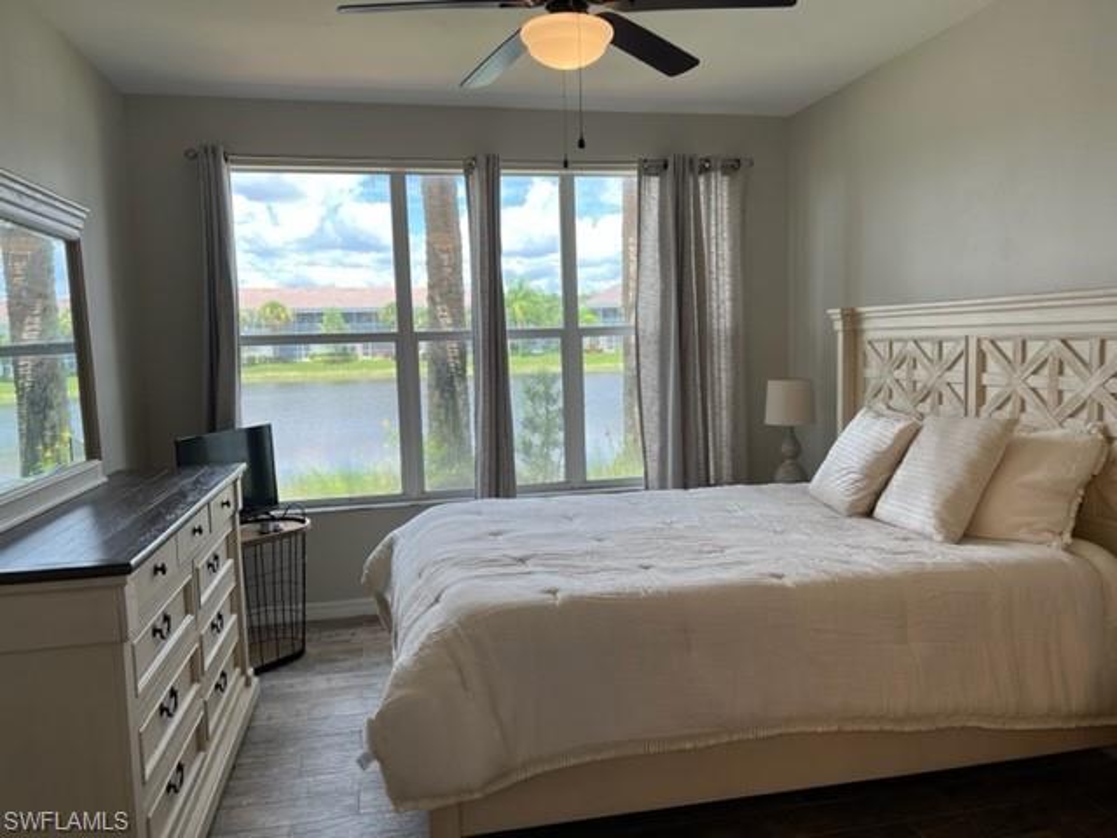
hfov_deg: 67.3
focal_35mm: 26
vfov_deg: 53.1
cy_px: 419
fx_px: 839
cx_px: 558
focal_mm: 5.7
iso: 50
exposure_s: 1/267
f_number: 1.5
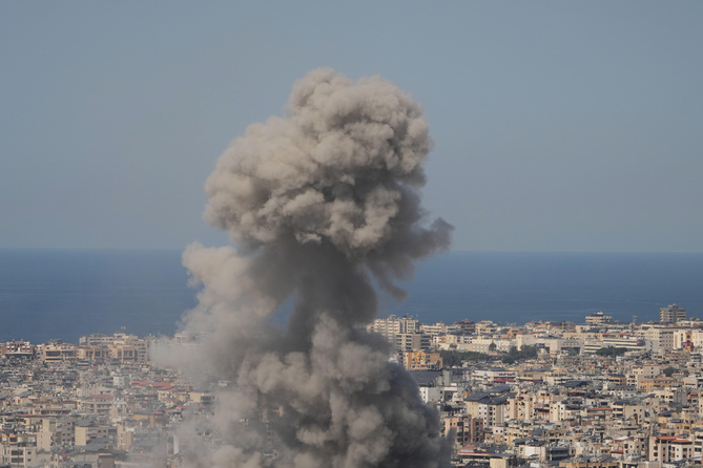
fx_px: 4843
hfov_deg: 8.3
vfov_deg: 5.5
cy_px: 304
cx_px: 327
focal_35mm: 248
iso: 250
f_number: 5.6
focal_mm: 162
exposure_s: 1/3200
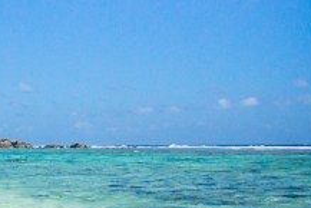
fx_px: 752
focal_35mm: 87
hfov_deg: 21.3
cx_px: -85
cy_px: 82
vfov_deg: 15.7
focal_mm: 18
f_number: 5.6
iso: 400
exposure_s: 1/4000
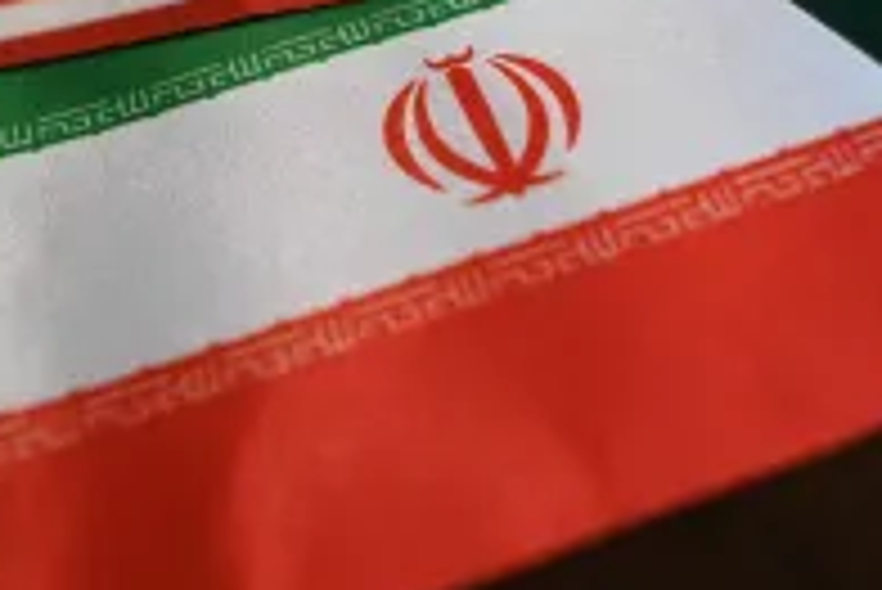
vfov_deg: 26.9
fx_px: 1201
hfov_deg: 40.3
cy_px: 92
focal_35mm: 49
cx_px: 472
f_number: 2
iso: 1600
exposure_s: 1/160
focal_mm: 24
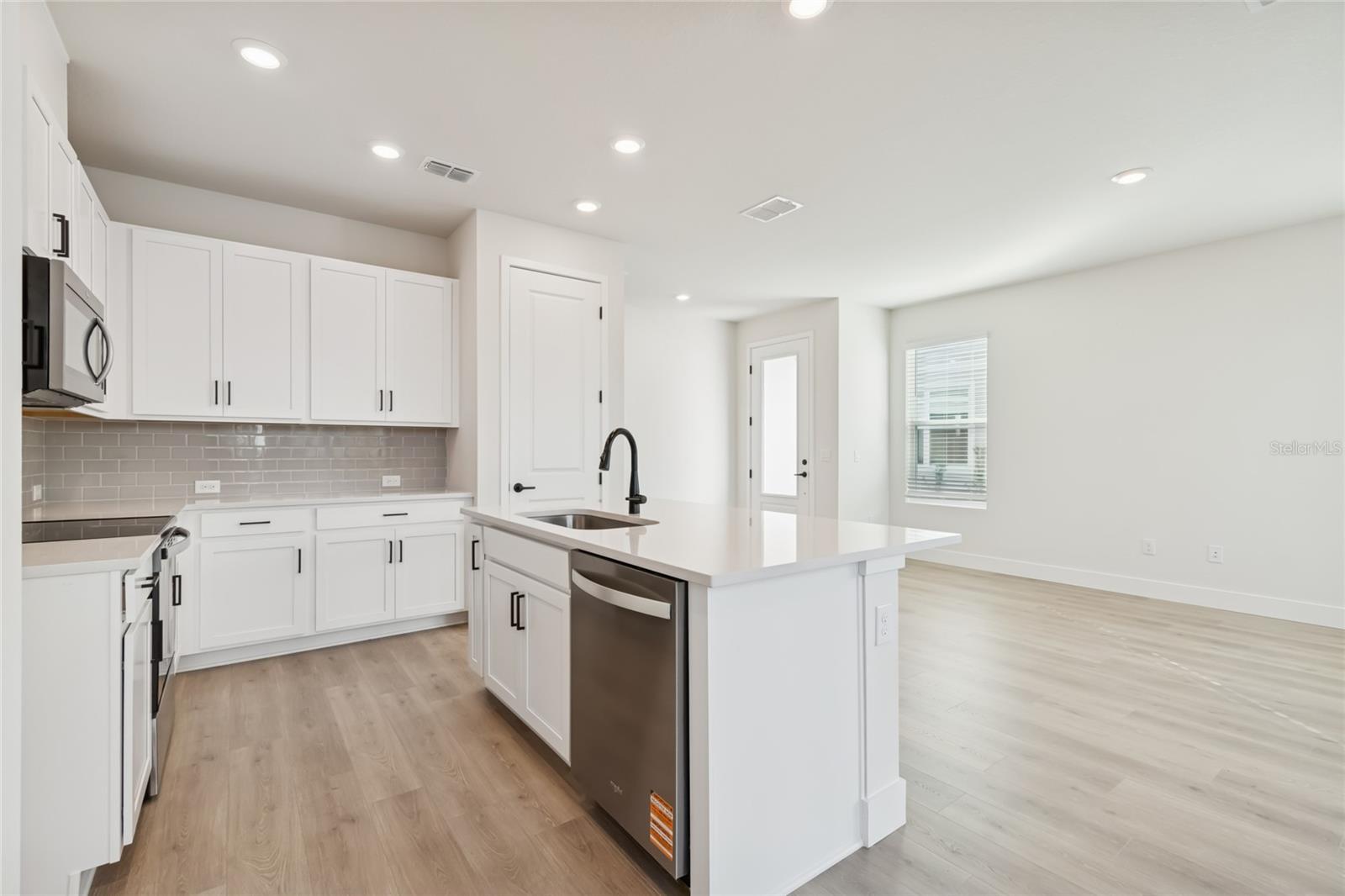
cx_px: 672
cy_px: 448
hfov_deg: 100.4
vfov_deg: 77.3
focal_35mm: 15
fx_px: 560
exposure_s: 1/60
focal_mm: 10
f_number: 7.1
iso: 100
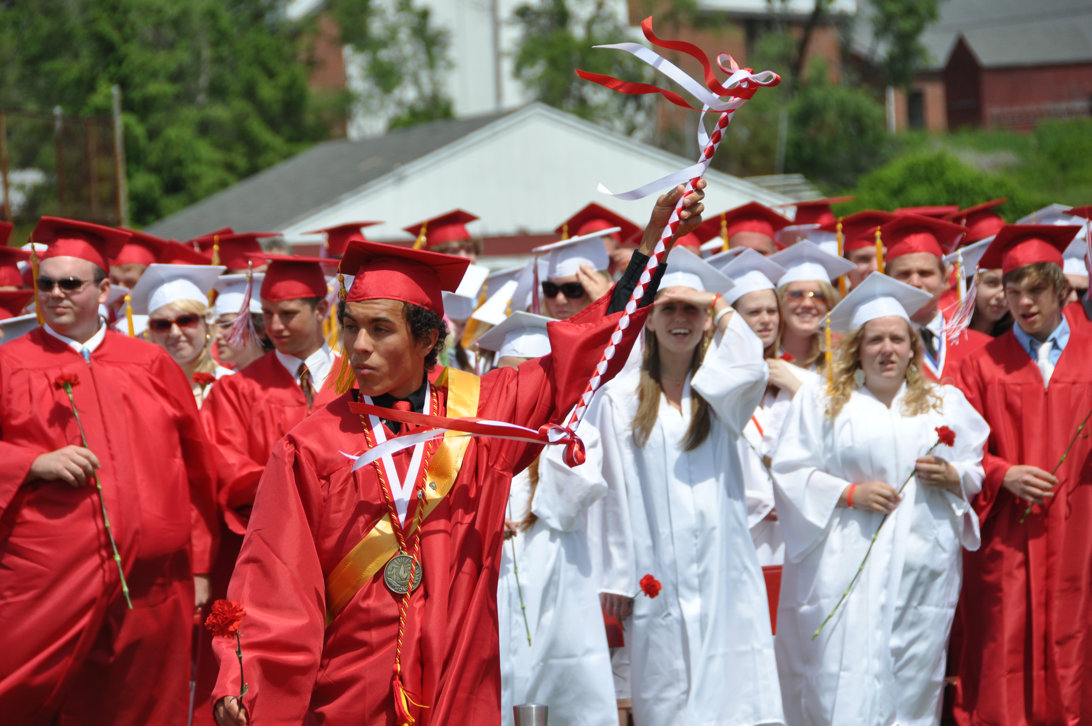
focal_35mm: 202
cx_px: 546
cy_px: 363
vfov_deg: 6.8
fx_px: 6135
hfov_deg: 10.2
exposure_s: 1/2000
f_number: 5.6
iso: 320
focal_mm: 135
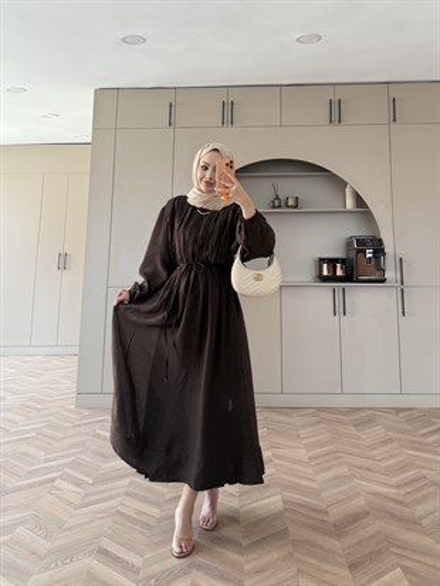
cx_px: 220
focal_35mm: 24
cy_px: 293
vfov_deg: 71.6
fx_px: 407
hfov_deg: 56.8
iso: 80
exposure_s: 1/121
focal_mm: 6.76
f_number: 1.78
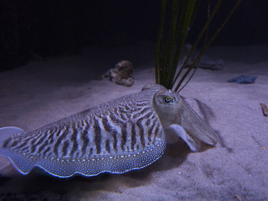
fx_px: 286
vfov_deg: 38.7
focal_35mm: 37
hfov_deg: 50.1
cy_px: 100
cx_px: 134
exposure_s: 1/8
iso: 400
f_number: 3.6
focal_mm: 6.1
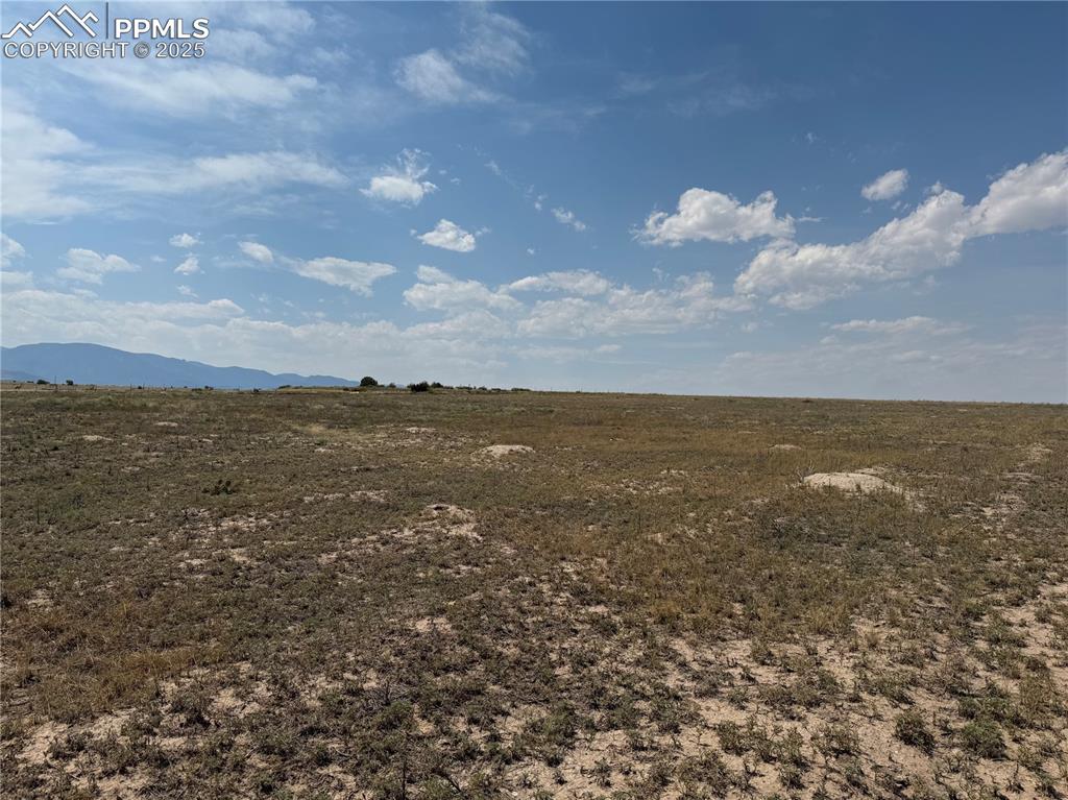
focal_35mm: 24
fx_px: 740
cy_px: 400
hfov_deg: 71.6
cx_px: 534
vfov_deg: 56.8
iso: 80
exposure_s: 1/12346
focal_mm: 6.76
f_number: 1.78
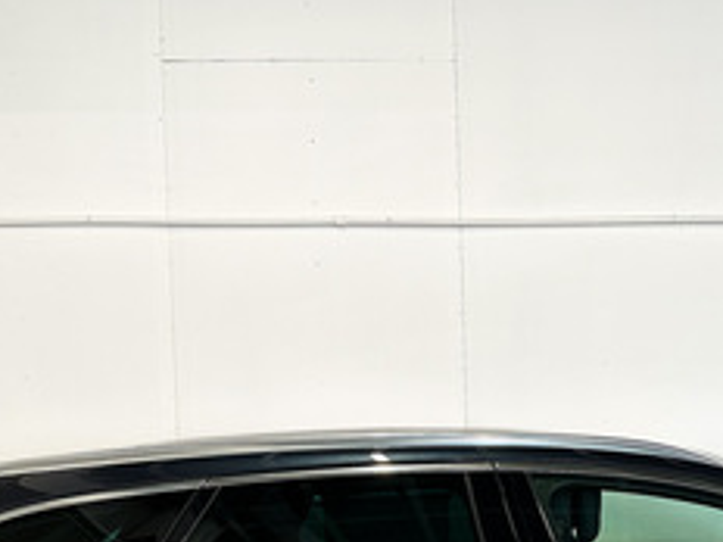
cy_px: 523
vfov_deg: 22.8
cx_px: 586
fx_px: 1295
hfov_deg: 30.4
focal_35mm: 62
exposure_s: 1/100
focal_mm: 6.86
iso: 125
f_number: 1.8
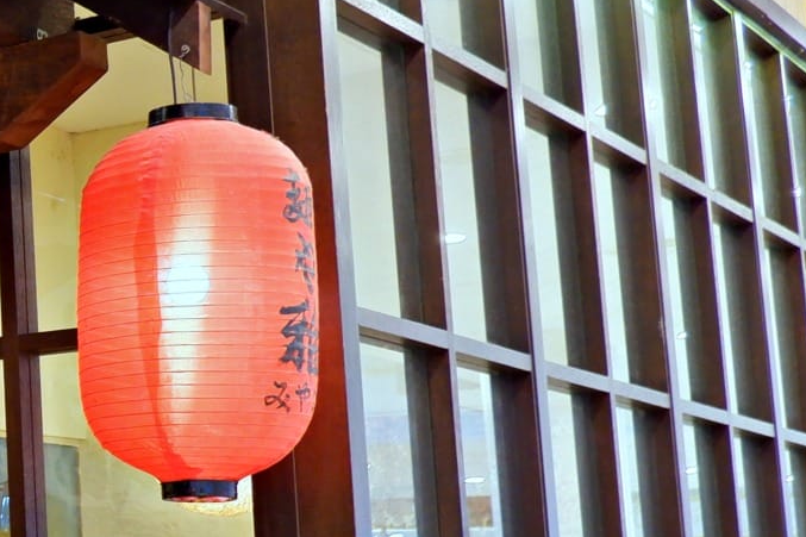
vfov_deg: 15.7
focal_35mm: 87
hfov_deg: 18.1
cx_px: -676
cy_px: 338
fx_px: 1947
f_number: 3.5
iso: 800
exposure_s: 1/34
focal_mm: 15
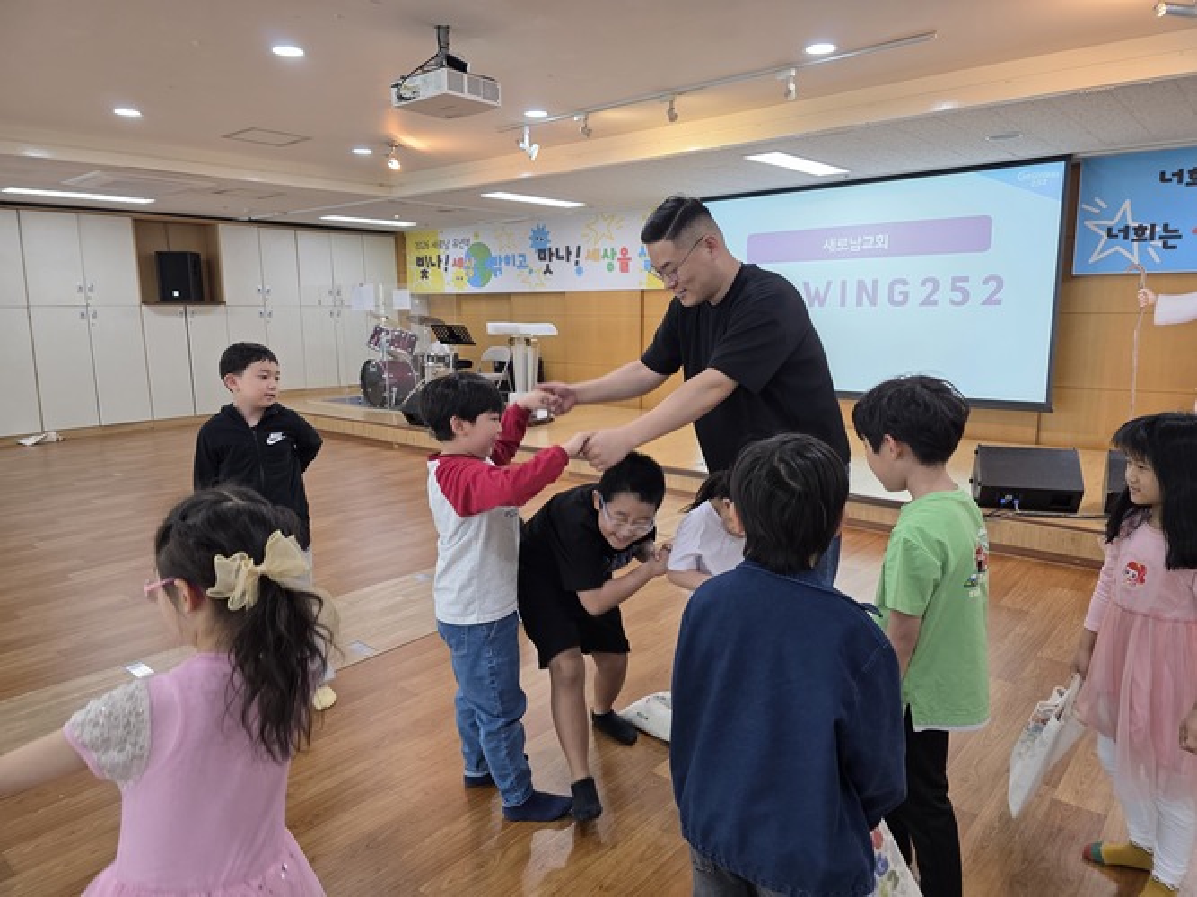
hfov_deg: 73.9
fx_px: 795
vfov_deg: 58.9
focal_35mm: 23
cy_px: 448
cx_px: 598
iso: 125
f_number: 1.7
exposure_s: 1/120
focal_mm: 6.3
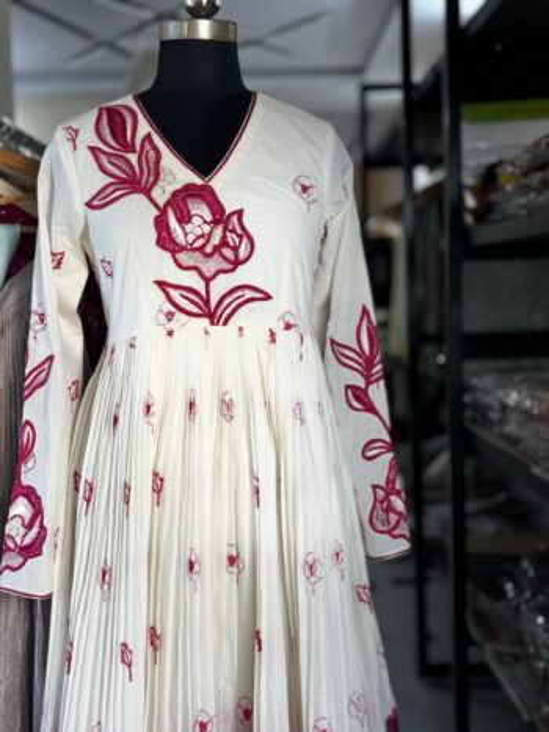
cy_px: 366
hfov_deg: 30.3
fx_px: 1015
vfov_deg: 39.7
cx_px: 274
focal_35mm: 48
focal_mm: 6.76
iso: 50
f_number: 1.78
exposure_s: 1/105
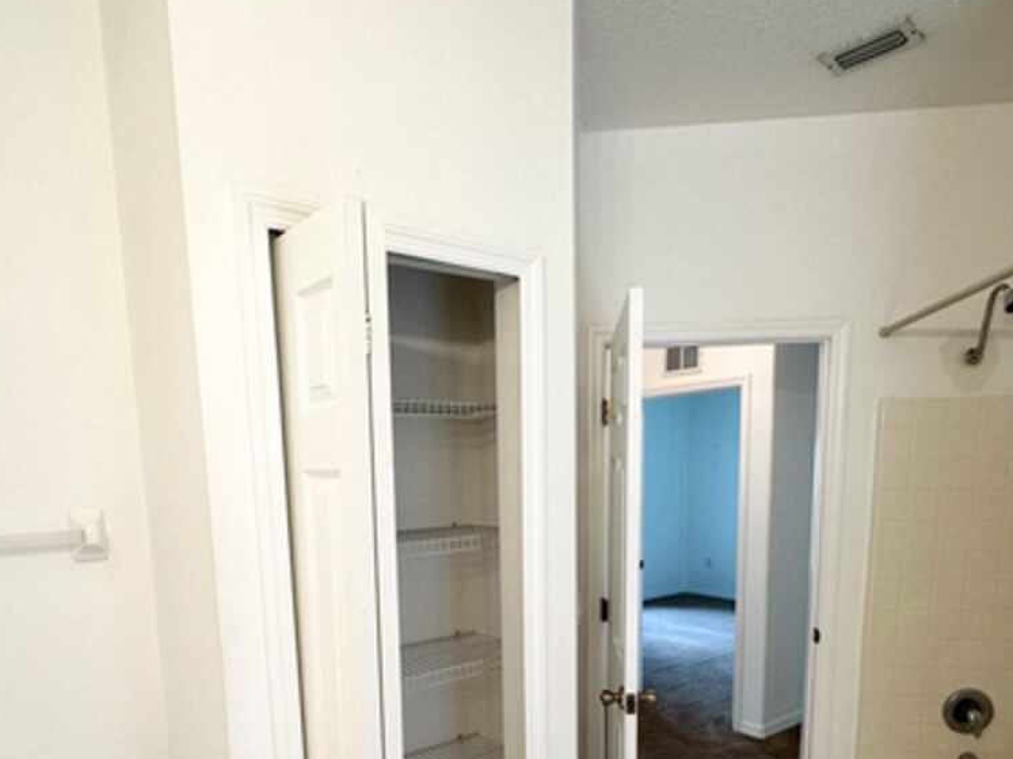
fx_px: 702
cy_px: 571
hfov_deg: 71.6
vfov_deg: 54.1
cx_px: 504
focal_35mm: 24
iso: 125
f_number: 2.2
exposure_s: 1/120
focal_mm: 2.22
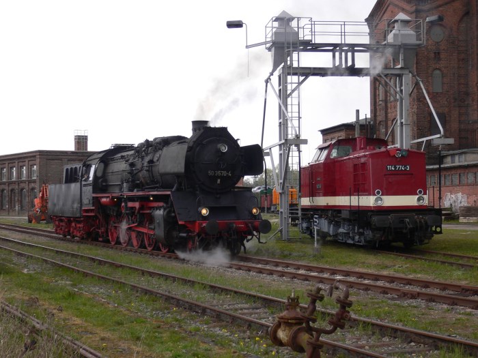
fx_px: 911
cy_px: 179
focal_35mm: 66
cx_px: 239
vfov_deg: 22.3
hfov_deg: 29.4
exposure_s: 1/80
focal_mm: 11
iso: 100
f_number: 4
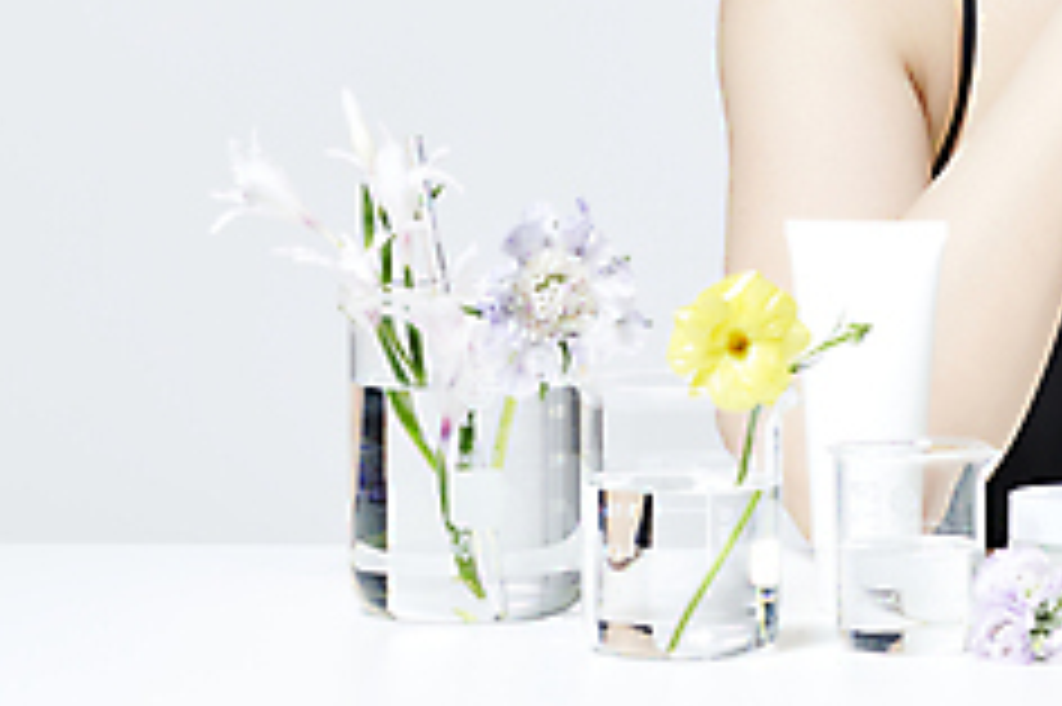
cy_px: -157
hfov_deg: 7.7
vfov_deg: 5.1
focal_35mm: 267
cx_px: 1246
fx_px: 7871
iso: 64
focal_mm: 105
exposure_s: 1/125
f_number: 13
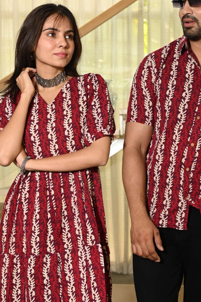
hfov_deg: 16.4
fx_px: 696
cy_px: 191
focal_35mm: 83
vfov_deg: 24.4
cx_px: 130
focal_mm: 40
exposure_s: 1/160
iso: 320
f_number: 4.5
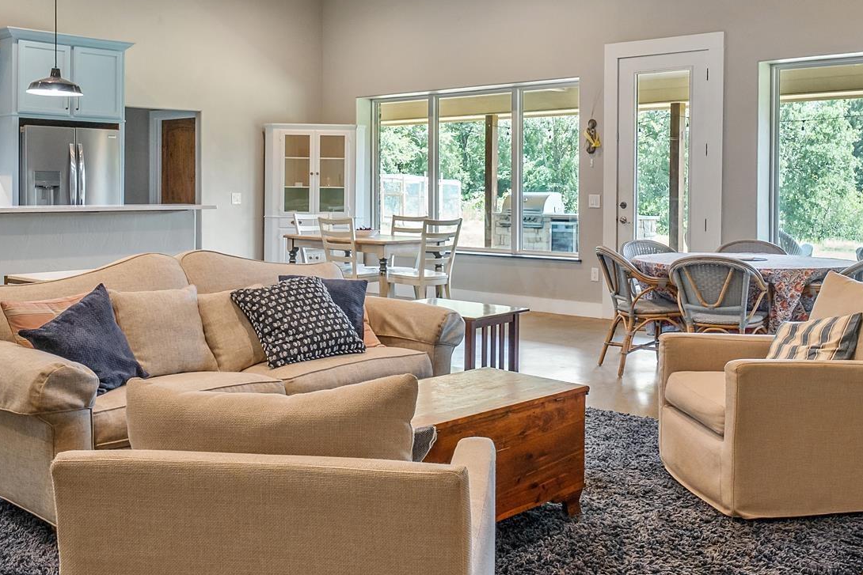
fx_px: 935
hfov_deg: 49.5
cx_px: 439
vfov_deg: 34.0
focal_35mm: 39
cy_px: 210
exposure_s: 1/10
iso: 800
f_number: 8
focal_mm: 17
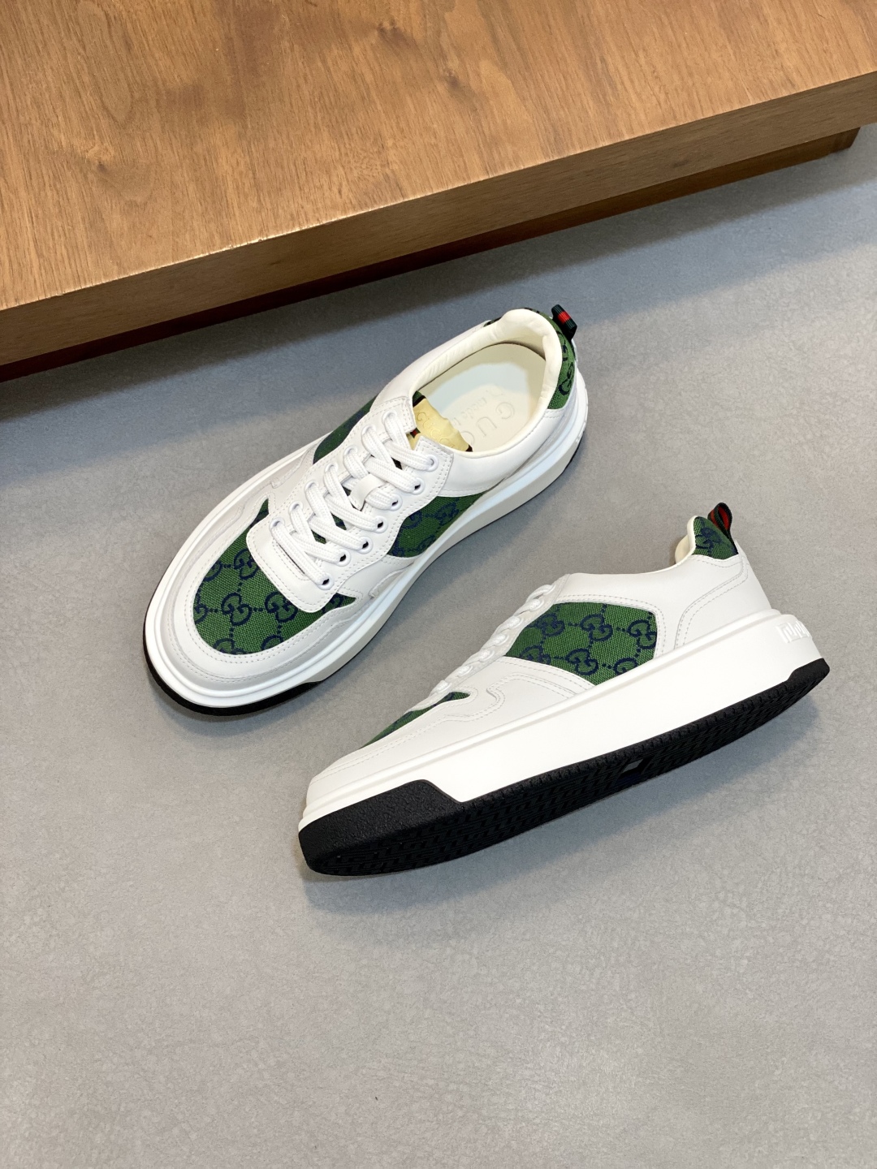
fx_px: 1757
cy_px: 584
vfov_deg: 36.8
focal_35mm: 52
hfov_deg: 28.0
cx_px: 438
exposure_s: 1/100
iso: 100
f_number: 2
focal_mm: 6
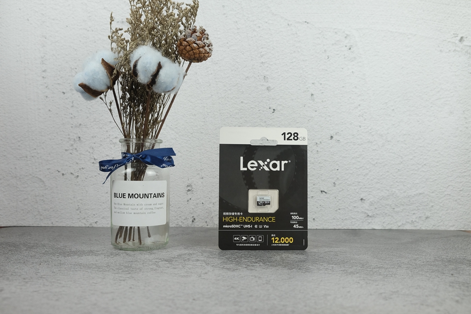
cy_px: 157
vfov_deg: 36.9
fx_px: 471
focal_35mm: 36
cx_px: 236
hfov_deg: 53.1
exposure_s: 1/80
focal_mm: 24.3
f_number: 5.6
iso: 640
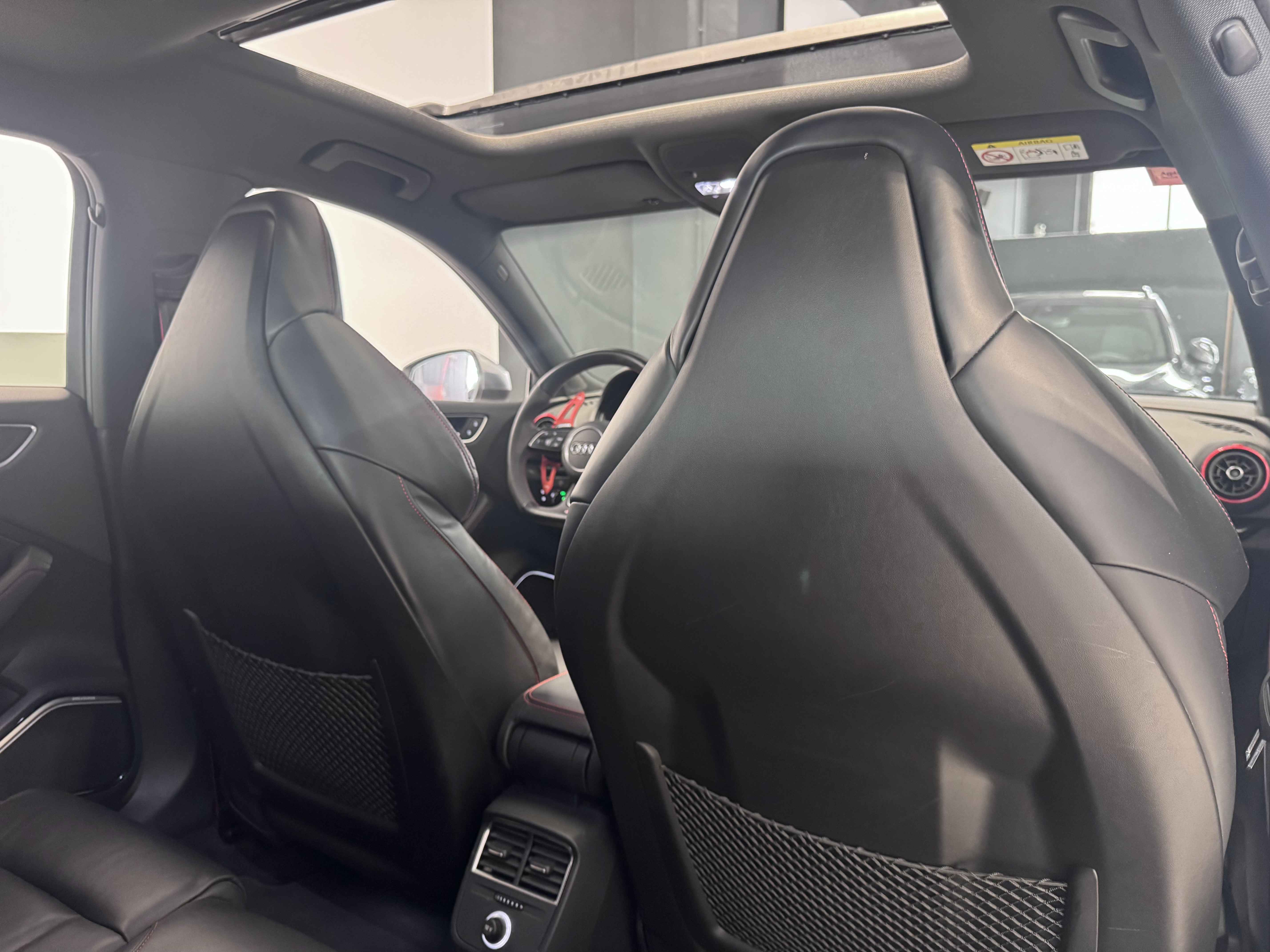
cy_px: 476
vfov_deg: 56.8
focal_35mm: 24
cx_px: 635
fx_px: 881
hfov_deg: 71.6
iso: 640
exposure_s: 1/33
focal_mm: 6.76
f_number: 1.78
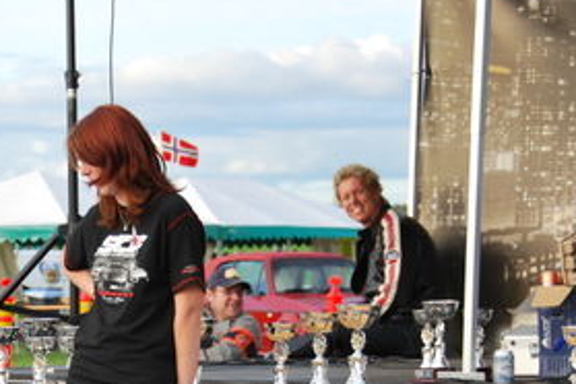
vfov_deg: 7.1
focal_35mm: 193
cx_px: 68
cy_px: 378
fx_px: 3088
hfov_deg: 10.6
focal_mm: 56
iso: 200
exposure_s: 1/320
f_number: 5
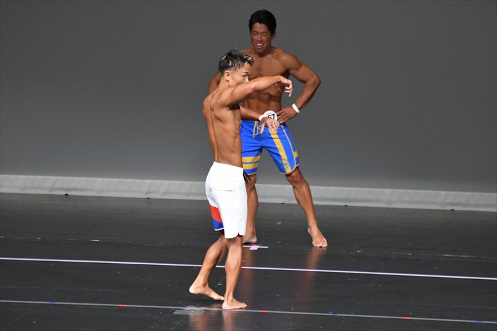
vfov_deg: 4.0
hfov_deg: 6.0
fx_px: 4761
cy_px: 166
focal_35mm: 345
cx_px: 248
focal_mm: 230
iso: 5000
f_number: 5.6
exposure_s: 1/400
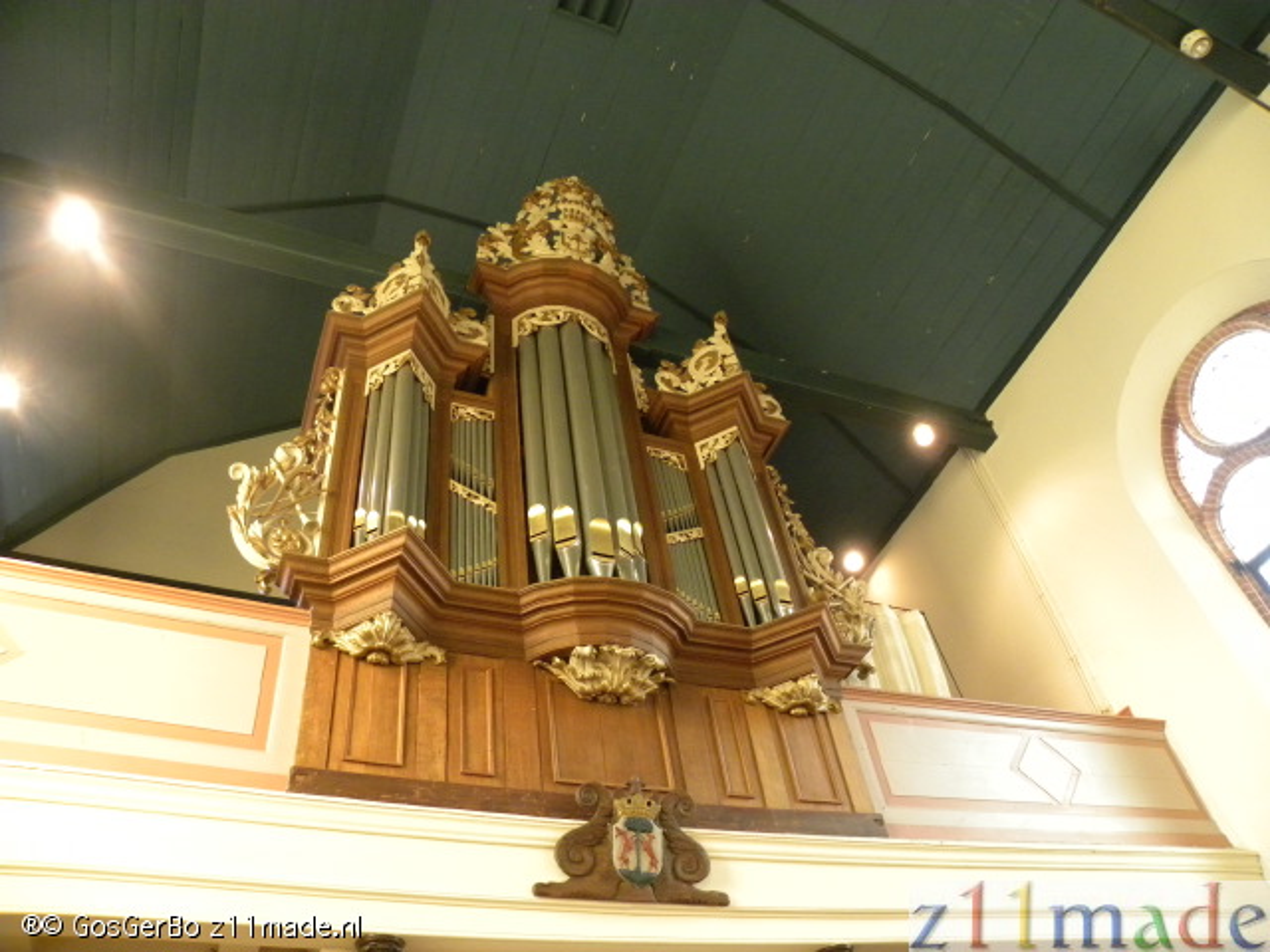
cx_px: 635
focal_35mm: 26
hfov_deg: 67.3
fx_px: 954
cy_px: 476
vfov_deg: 53.1
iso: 400
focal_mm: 4.6
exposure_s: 1/23.6
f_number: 2.8
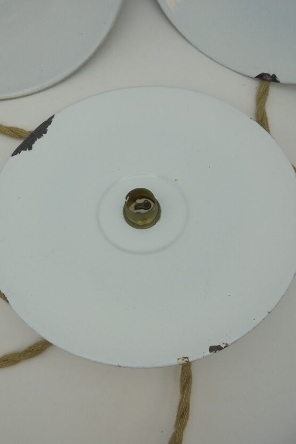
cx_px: 133
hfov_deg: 44.9
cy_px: 210
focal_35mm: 29
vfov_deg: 63.6
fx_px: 358
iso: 100
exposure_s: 1/100
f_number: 3.5
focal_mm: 4.6
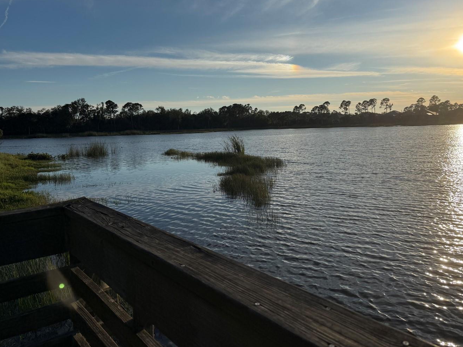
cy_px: 162
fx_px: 388
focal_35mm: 29
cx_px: 266
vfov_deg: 48.2
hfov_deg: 61.4
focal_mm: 6.76
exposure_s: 1/14286
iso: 100
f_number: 1.78
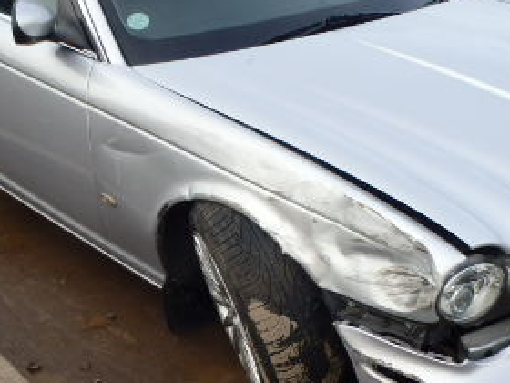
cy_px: 266
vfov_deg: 22.8
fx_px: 943
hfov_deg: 30.3
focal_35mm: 64
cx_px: 242
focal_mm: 5
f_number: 3.9
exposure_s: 1/200
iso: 125
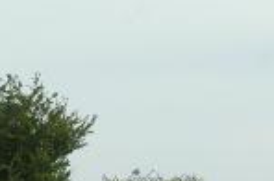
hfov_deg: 8.6
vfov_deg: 5.8
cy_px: 160
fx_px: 1790
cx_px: -107
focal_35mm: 236
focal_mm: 29
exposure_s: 1/320
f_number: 10
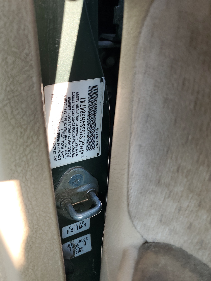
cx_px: 106
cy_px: 140
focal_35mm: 26
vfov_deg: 67.3
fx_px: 211
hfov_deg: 53.1
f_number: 1.5
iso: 50
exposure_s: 1/192
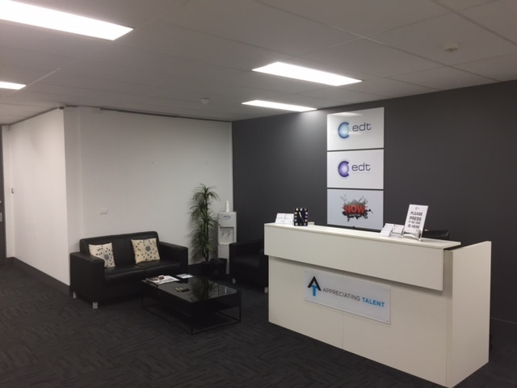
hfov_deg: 61.7
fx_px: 433
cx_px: 258
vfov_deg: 48.2
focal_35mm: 29
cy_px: 194
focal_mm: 4.15
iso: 80
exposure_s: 1/33
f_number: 2.2
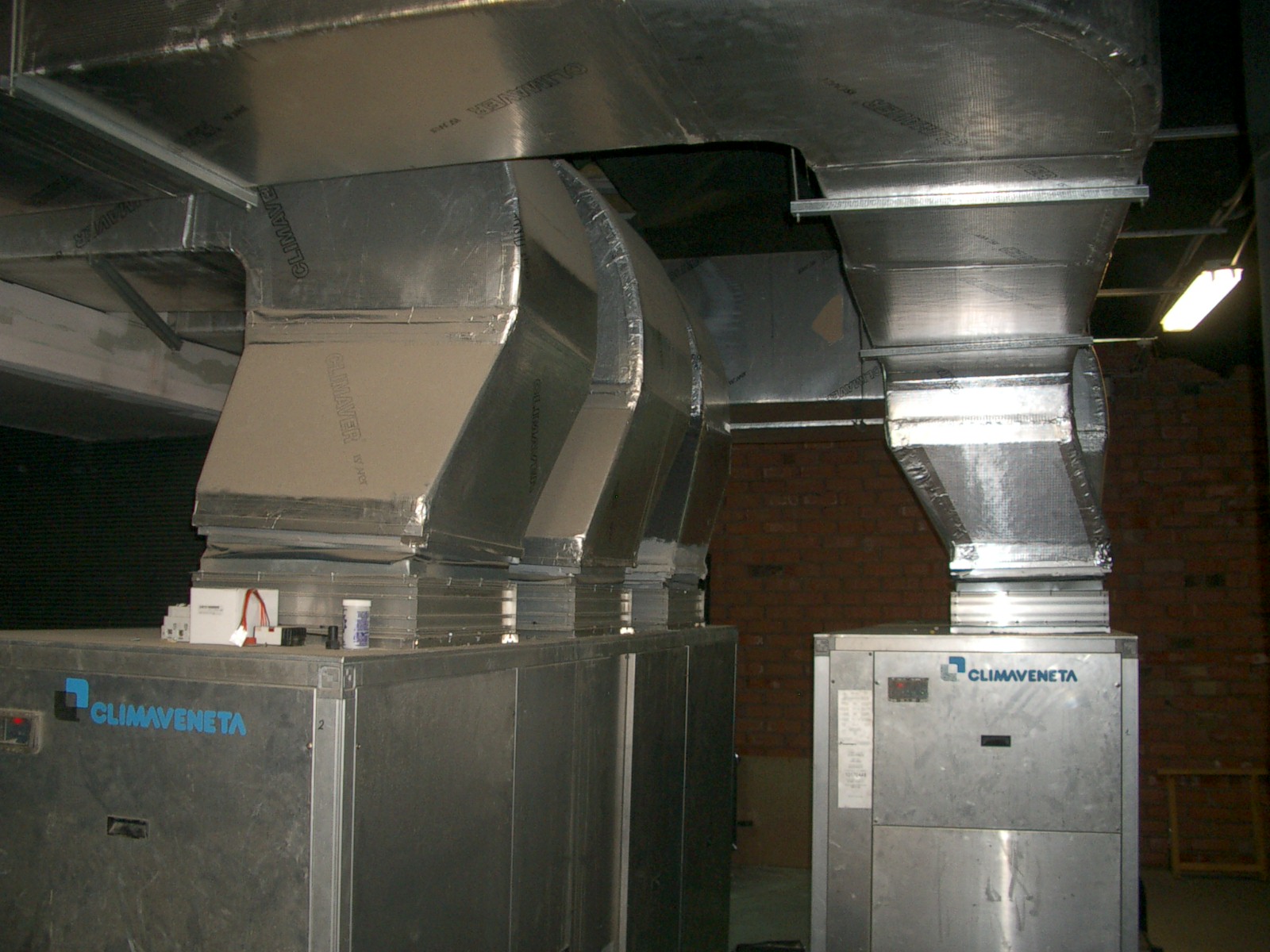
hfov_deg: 52.6
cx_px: 635
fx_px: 1284
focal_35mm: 35
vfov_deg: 40.7
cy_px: 476
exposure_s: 1/40
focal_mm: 5.8
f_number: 2.6
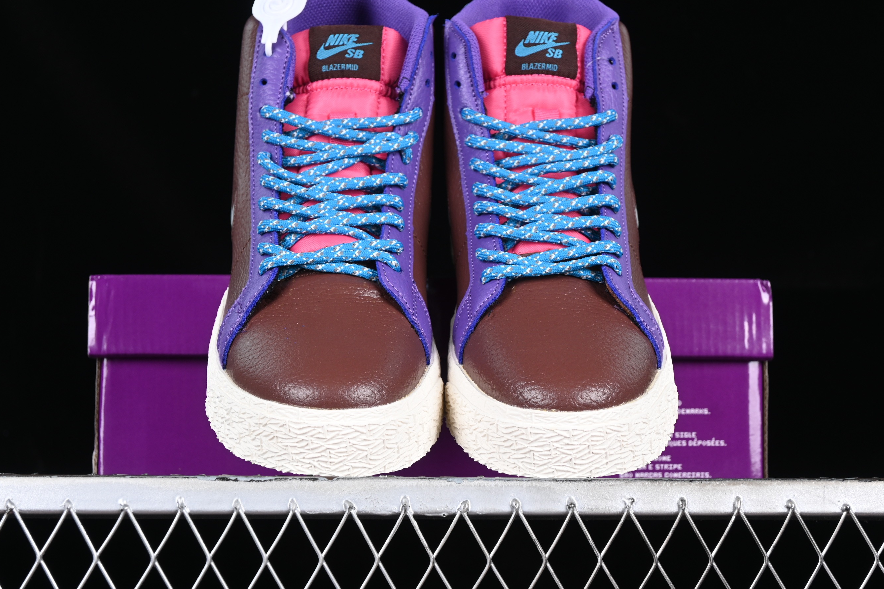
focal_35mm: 78
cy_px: 297
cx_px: 440
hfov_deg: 26.0
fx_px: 1915
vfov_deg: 17.5
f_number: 6.3
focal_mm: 50
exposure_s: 1/60
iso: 160
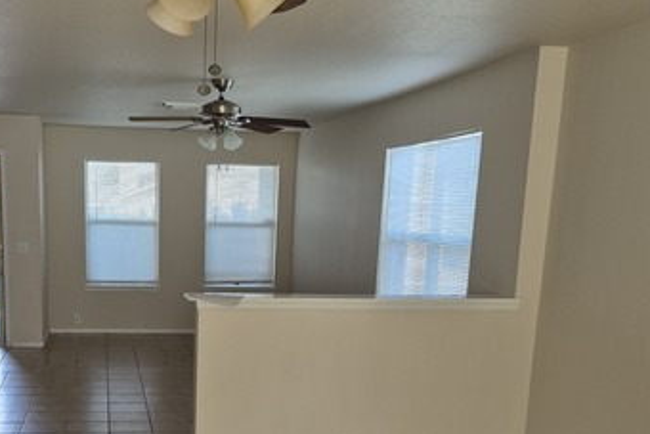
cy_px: 382
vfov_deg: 28.8
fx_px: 813
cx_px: 193
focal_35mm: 45
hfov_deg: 42.7
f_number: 1.8
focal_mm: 5.4
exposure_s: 1/180
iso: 160
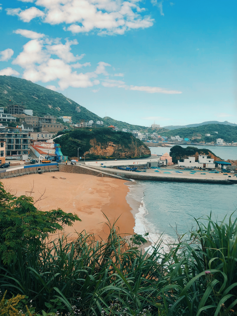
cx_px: 118
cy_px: 158
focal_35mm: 28
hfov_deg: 49.7
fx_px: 256
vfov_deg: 63.4
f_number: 1.8
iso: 20
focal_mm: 4
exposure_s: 1/3436
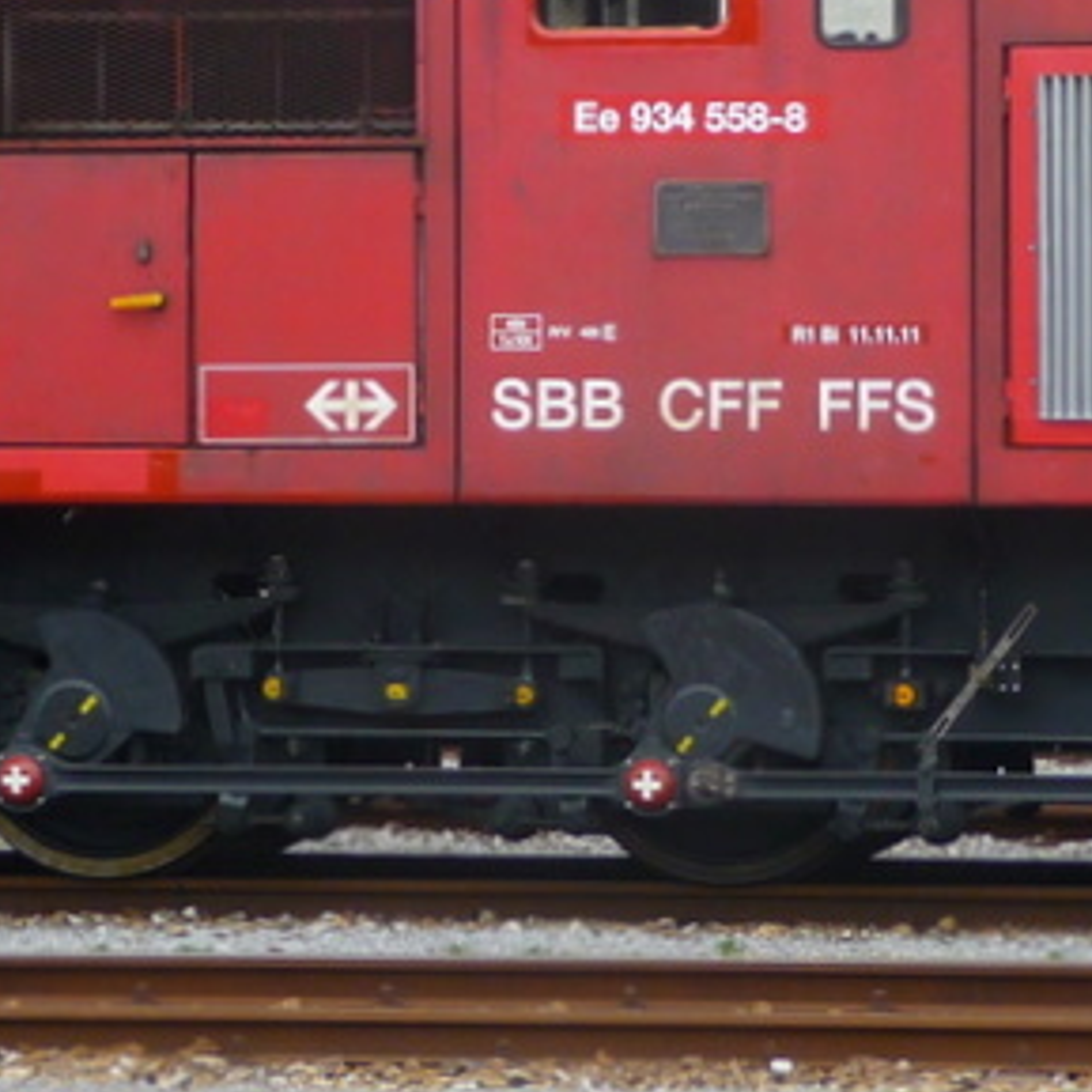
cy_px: 60
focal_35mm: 220
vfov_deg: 7.9
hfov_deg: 8.0
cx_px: 691
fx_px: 7852
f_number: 4.6
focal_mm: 12.2
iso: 100
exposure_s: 1/60
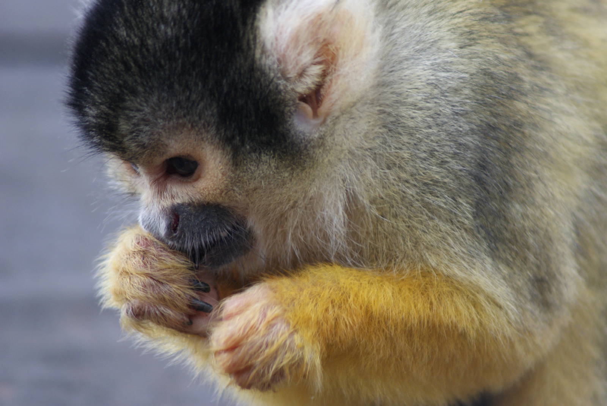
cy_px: 203
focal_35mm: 450
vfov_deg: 3.1
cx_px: 304
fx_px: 7596
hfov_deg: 4.6
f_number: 5.6
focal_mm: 300
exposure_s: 1/80
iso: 400
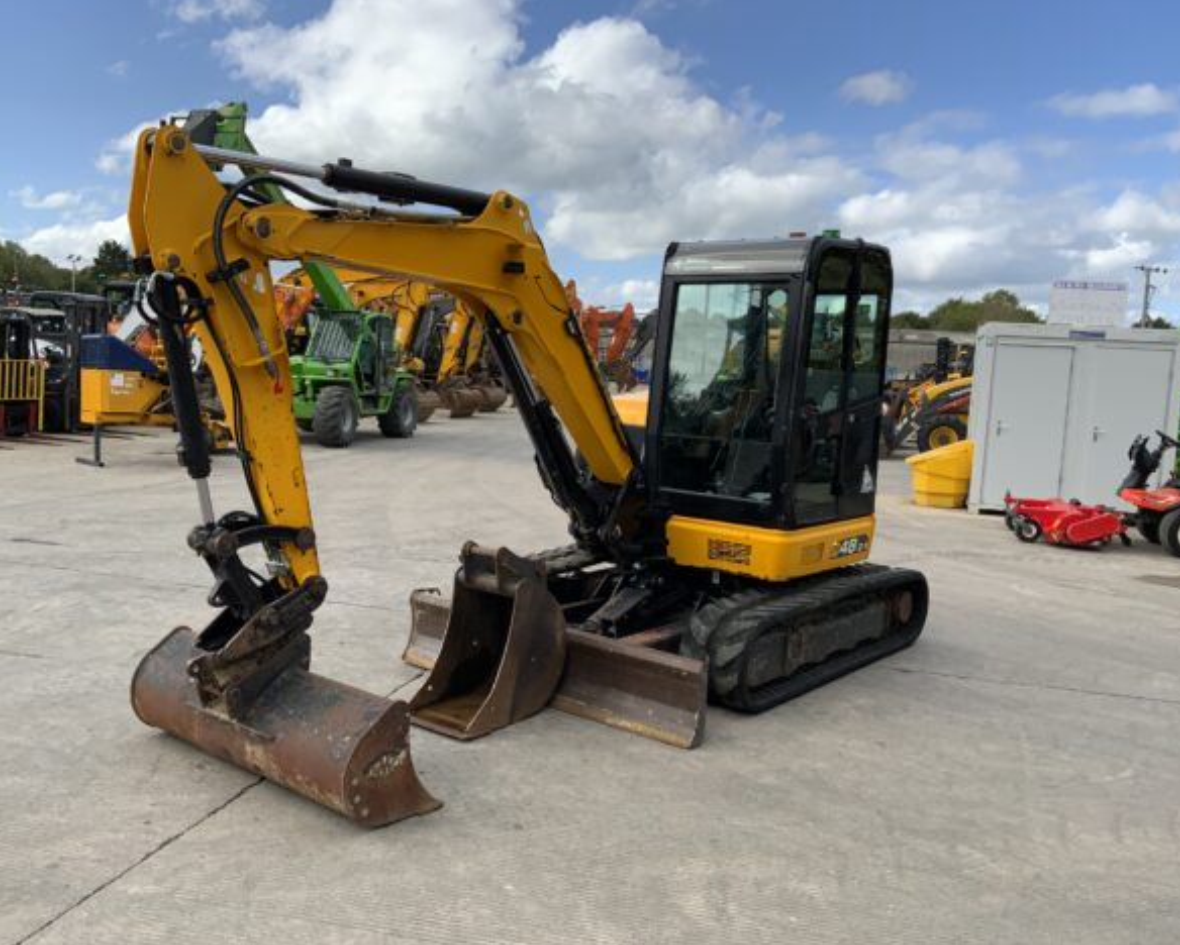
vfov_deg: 47.2
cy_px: 481
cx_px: 580
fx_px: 1083
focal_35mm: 31
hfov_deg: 57.1
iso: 16
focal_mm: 3
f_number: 1.8
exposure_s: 1/1490
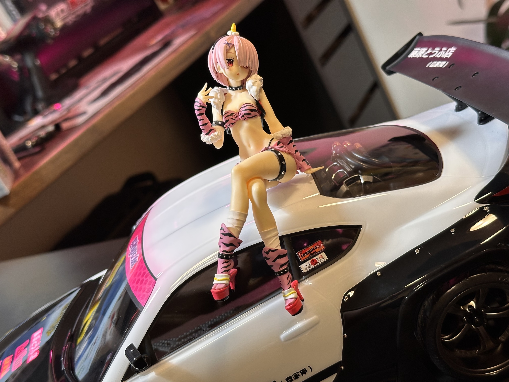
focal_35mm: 48
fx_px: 706
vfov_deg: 30.3
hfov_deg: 39.7
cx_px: 254
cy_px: 191
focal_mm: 6.86
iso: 125
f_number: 1.78
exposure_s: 1/50
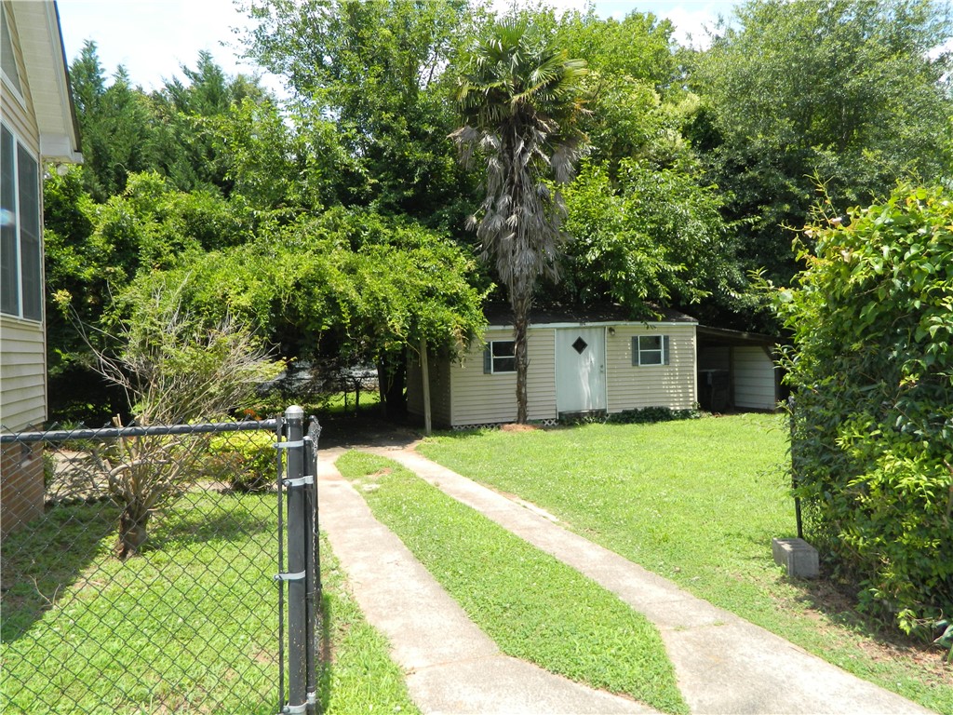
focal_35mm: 25
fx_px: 688
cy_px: 358
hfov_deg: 69.4
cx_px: 476
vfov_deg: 54.9
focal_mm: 4.5
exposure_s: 1/500
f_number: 3.1
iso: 110
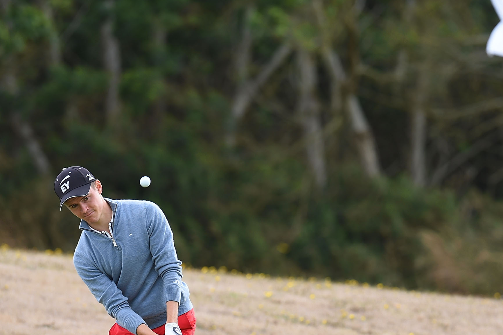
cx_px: 324
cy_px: 254
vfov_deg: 2.0
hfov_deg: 3.0
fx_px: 9678
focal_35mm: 693
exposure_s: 1/800
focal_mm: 400
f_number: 4
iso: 400
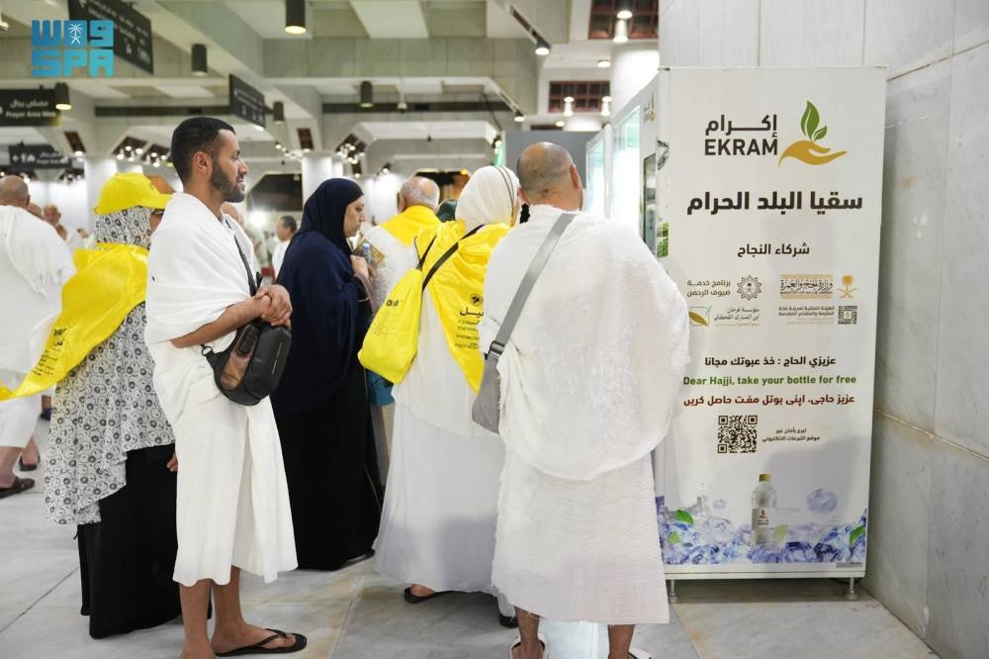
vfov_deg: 43.6
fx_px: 824
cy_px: 330
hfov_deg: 61.9
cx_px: 494
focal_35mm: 30
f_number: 2.8
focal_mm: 30
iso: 2500
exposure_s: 1/160
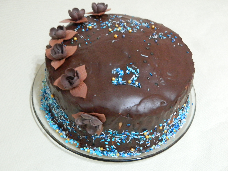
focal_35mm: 41
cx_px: 114
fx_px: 270
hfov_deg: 45.8
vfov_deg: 35.1
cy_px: 86
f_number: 3.5
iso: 800
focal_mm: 7.3
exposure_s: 1/10
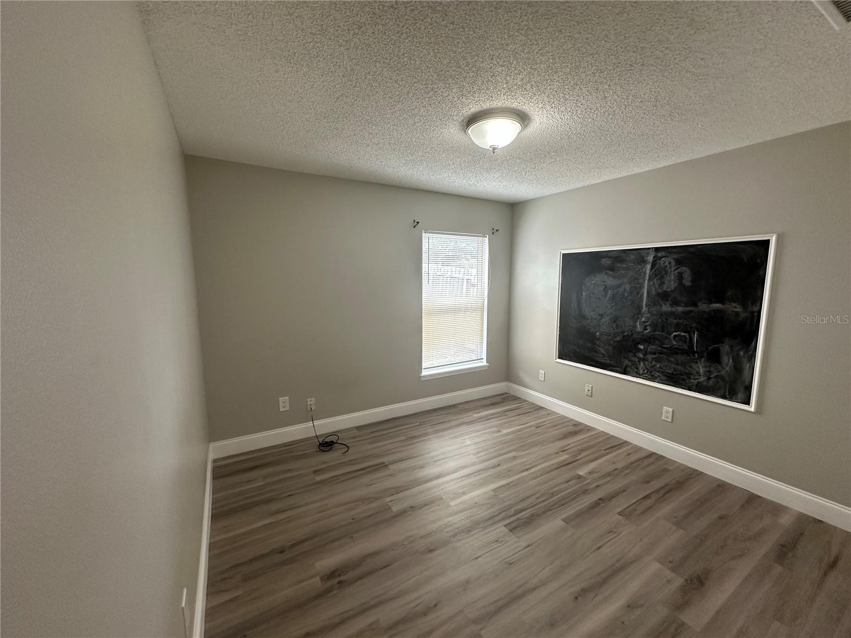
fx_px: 344
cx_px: 426
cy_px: 319
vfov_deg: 85.7
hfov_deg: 102.1
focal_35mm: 14
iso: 200
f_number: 2.2
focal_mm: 2.22
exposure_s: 1/60
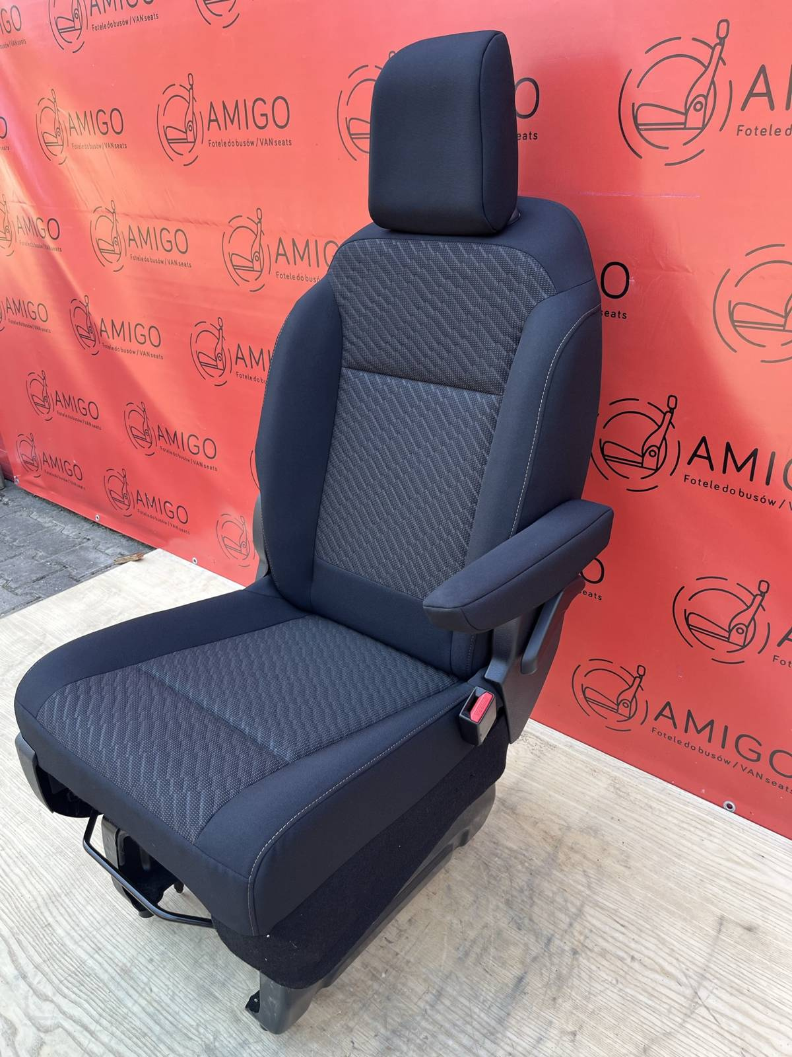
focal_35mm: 26
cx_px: 396
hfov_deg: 53.1
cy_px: 528
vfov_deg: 67.3
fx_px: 793
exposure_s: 1/125
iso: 40
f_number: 1.6
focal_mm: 5.1
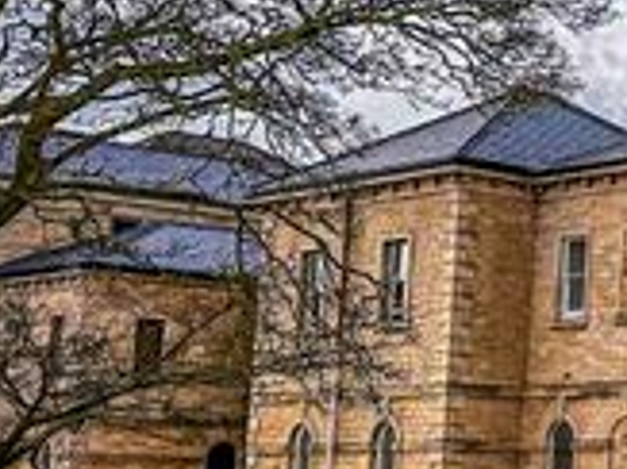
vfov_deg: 14.3
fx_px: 1864
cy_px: 240
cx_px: 1273
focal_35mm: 103
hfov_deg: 15.2
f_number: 1.8
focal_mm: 6.86
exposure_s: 1/5300
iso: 80
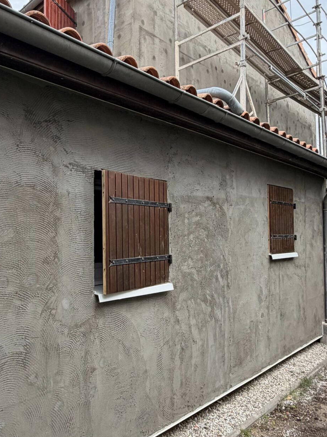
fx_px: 365
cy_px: 229
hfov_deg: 47.7
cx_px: 120
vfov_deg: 61.6
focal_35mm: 29
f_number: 2.2
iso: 40
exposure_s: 1/196
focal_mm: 2.22
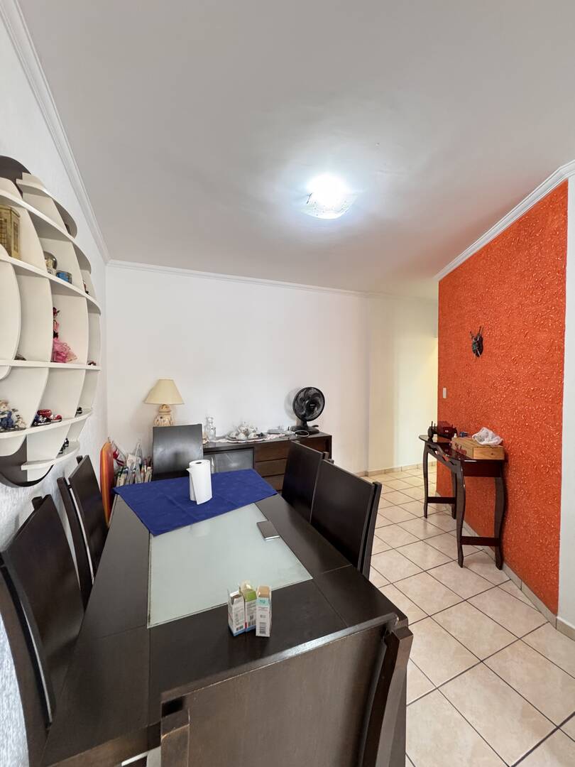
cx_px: 288
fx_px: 310
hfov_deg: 85.7
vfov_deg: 102.1
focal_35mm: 14
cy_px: 384
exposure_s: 1/60
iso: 320
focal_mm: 2.22
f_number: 2.2
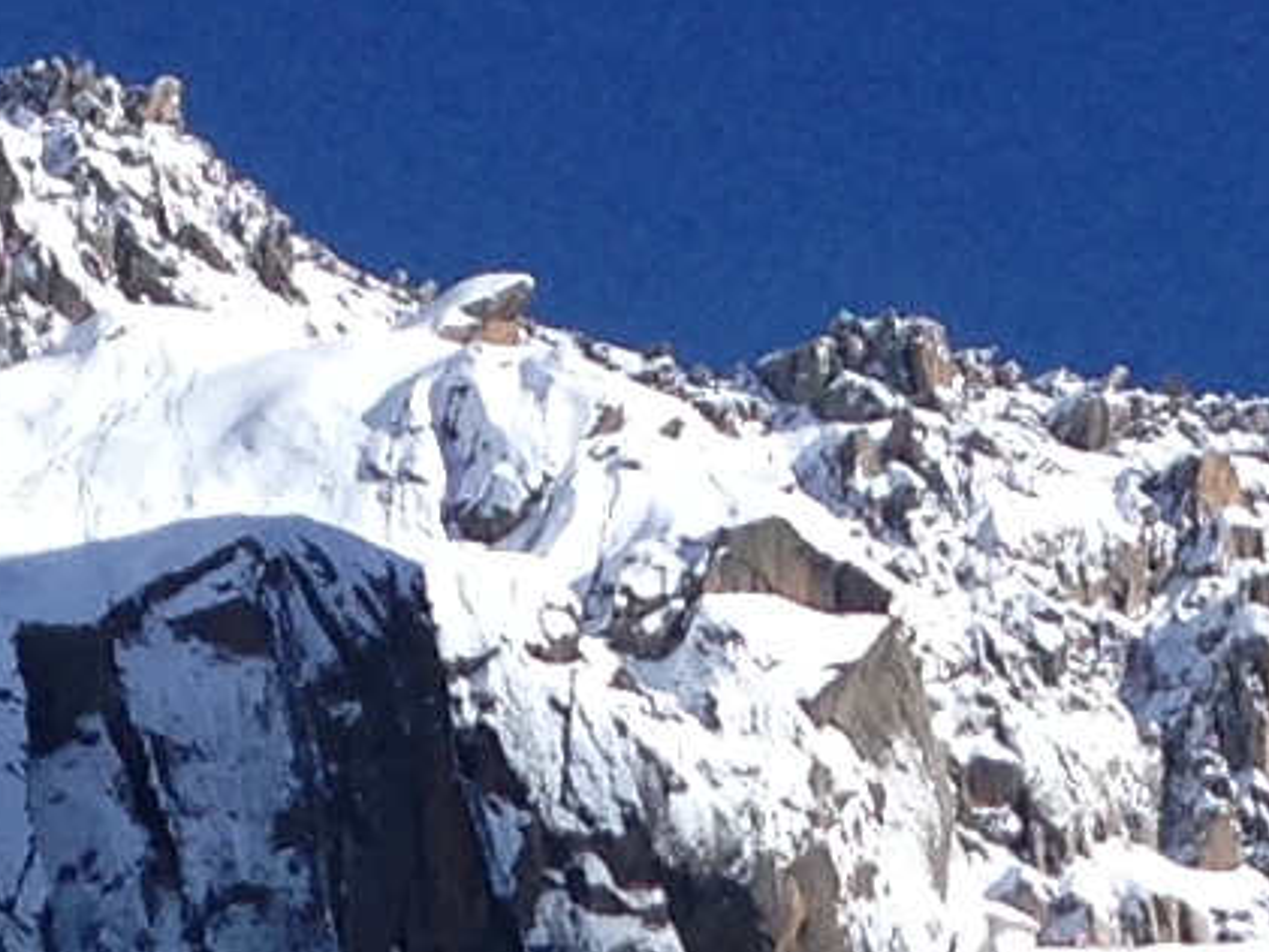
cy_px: 2808
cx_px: 338
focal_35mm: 256
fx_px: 9387
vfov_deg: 5.5
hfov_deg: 7.7
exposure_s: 1/1869
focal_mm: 4.12
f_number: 2.4
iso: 50
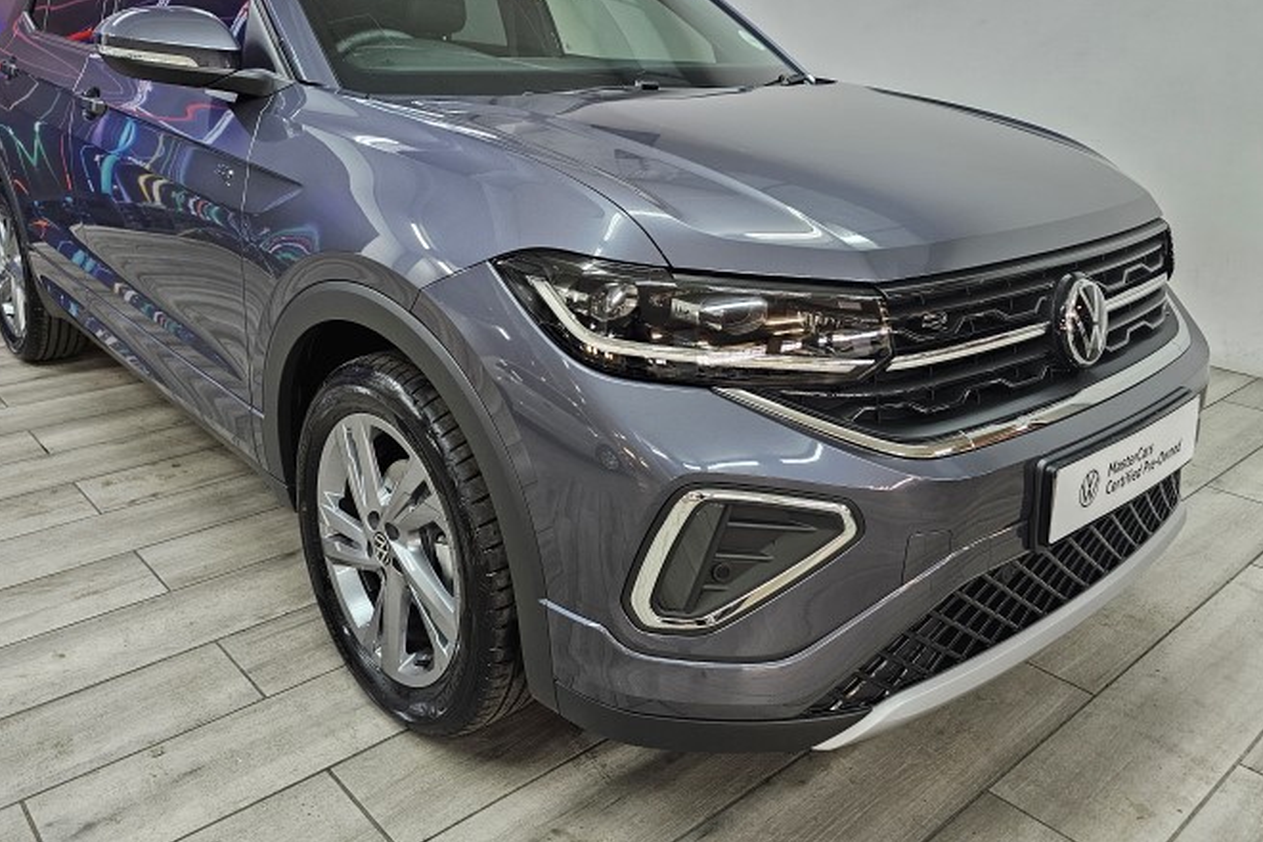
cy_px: 316
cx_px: 568
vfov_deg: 44.6
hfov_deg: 63.5
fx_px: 1017
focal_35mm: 29
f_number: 1.7
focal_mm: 6.3
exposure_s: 1/51
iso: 320
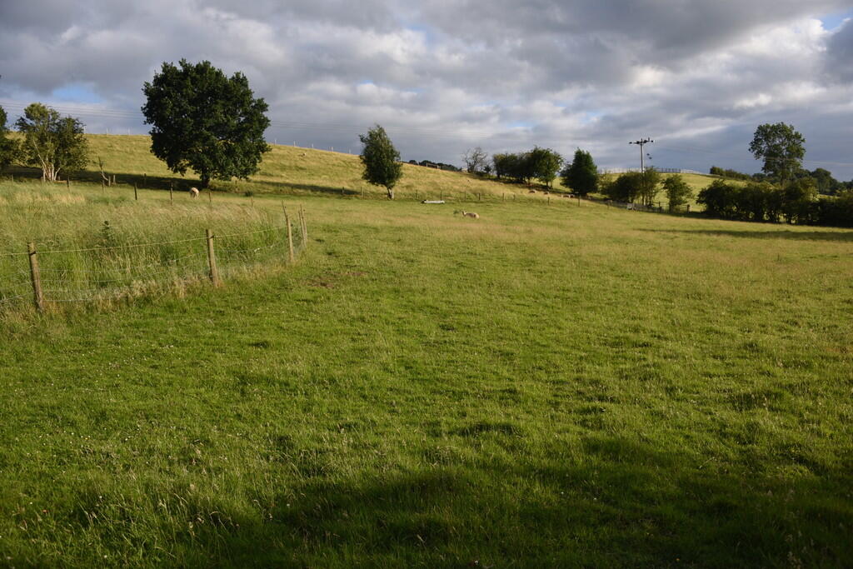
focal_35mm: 28
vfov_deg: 46.4
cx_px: 426
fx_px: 663
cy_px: 284
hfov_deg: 65.5
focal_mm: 28
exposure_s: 1/1600
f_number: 5
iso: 400
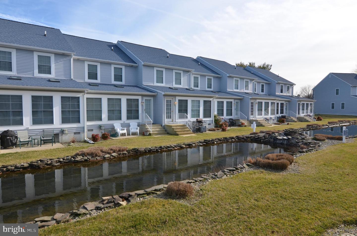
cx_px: 178
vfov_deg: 59.2
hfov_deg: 81.3
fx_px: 208
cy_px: 118
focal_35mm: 21
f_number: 8
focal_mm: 14
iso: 110
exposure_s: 1/250
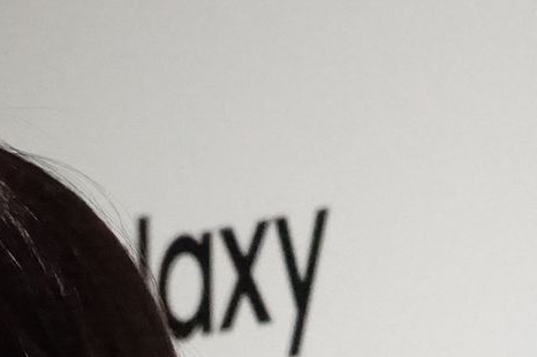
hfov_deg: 1.0
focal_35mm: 2169
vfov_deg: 0.6
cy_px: 717
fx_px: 32330
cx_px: 30
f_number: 4
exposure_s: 1/800
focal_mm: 192.73
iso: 6400
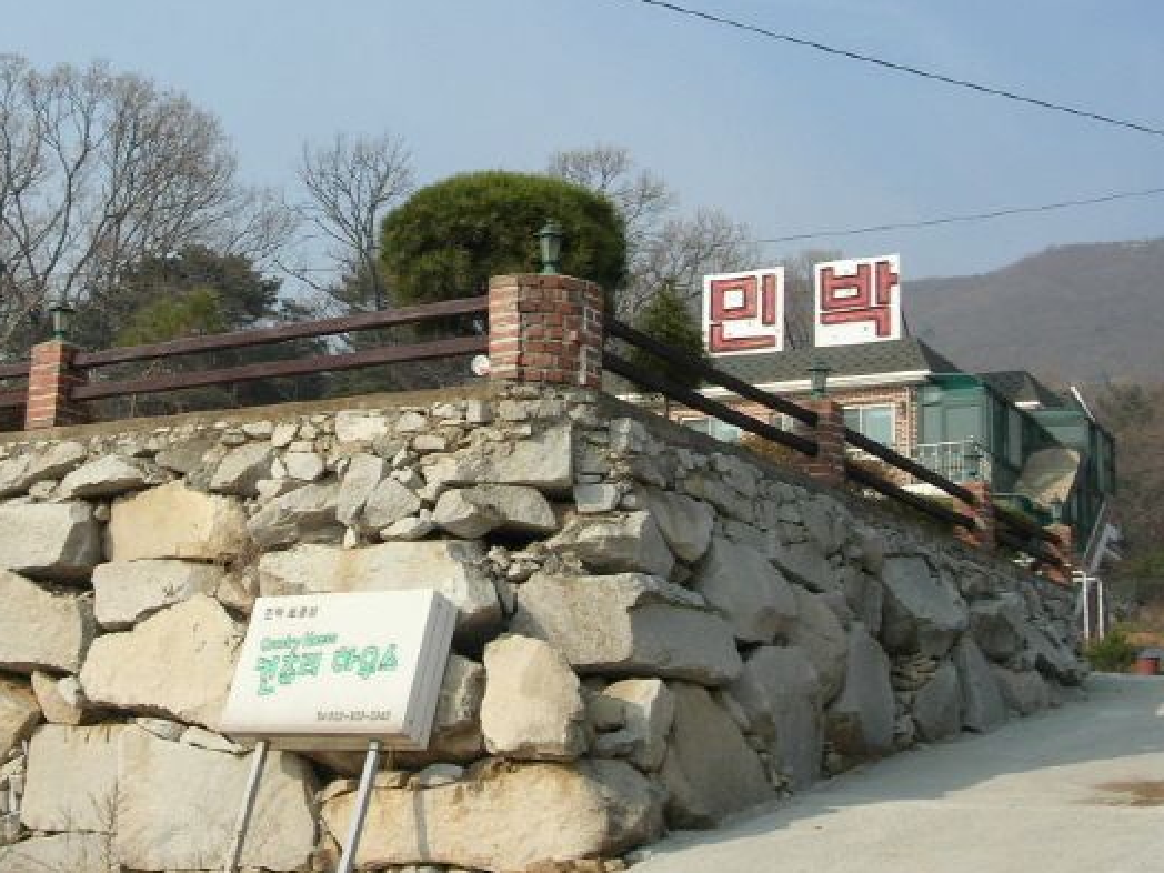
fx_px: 1950
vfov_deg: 25.2
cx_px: 349
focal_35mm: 58
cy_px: 338
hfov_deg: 32.8
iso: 64
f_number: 4.8
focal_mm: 7.8
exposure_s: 1/500
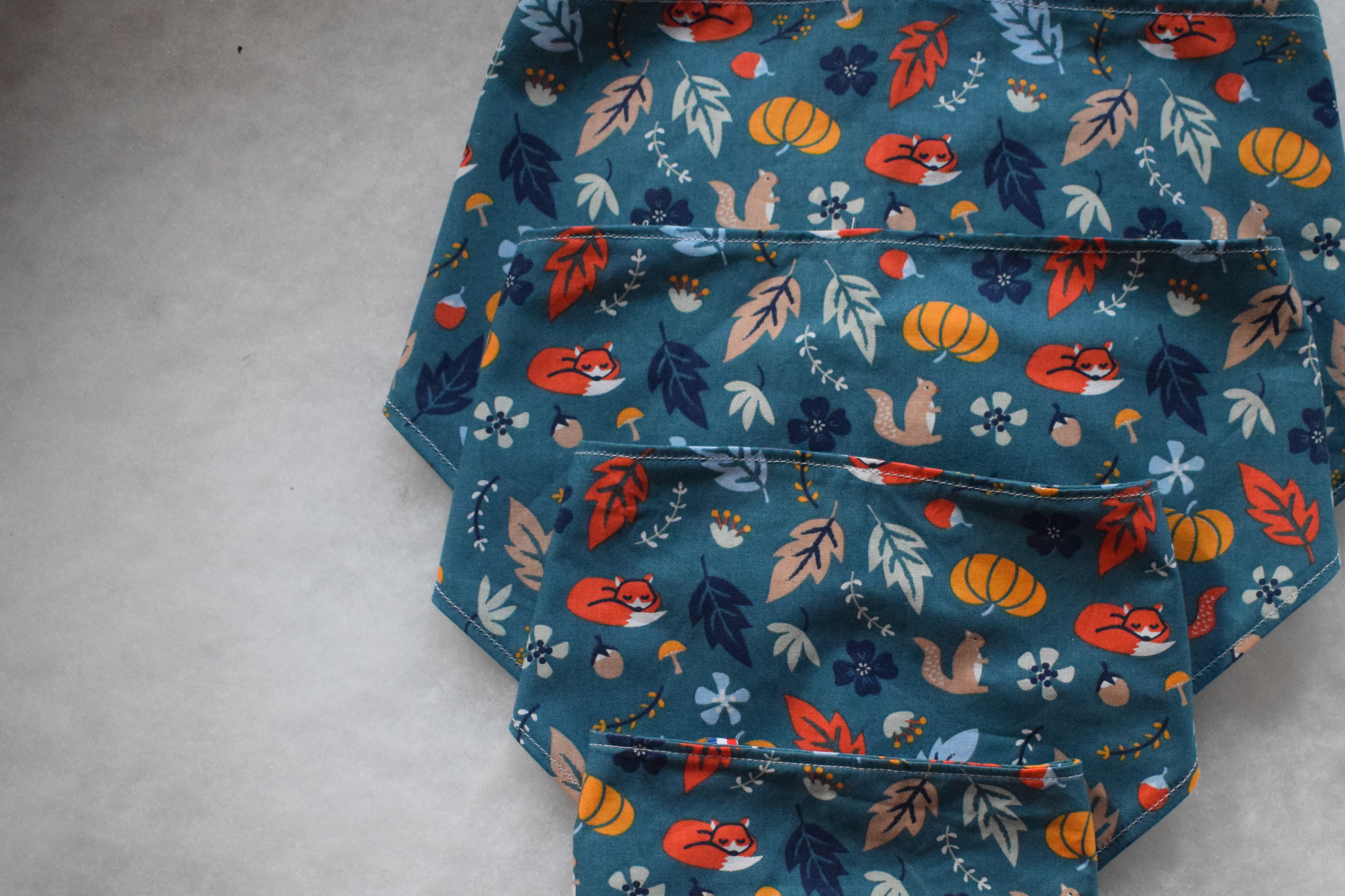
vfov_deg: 26.0
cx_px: 803
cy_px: 585
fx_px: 1933
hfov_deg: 38.2
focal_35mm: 52
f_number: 3.8
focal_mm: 23
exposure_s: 1/200
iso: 3200
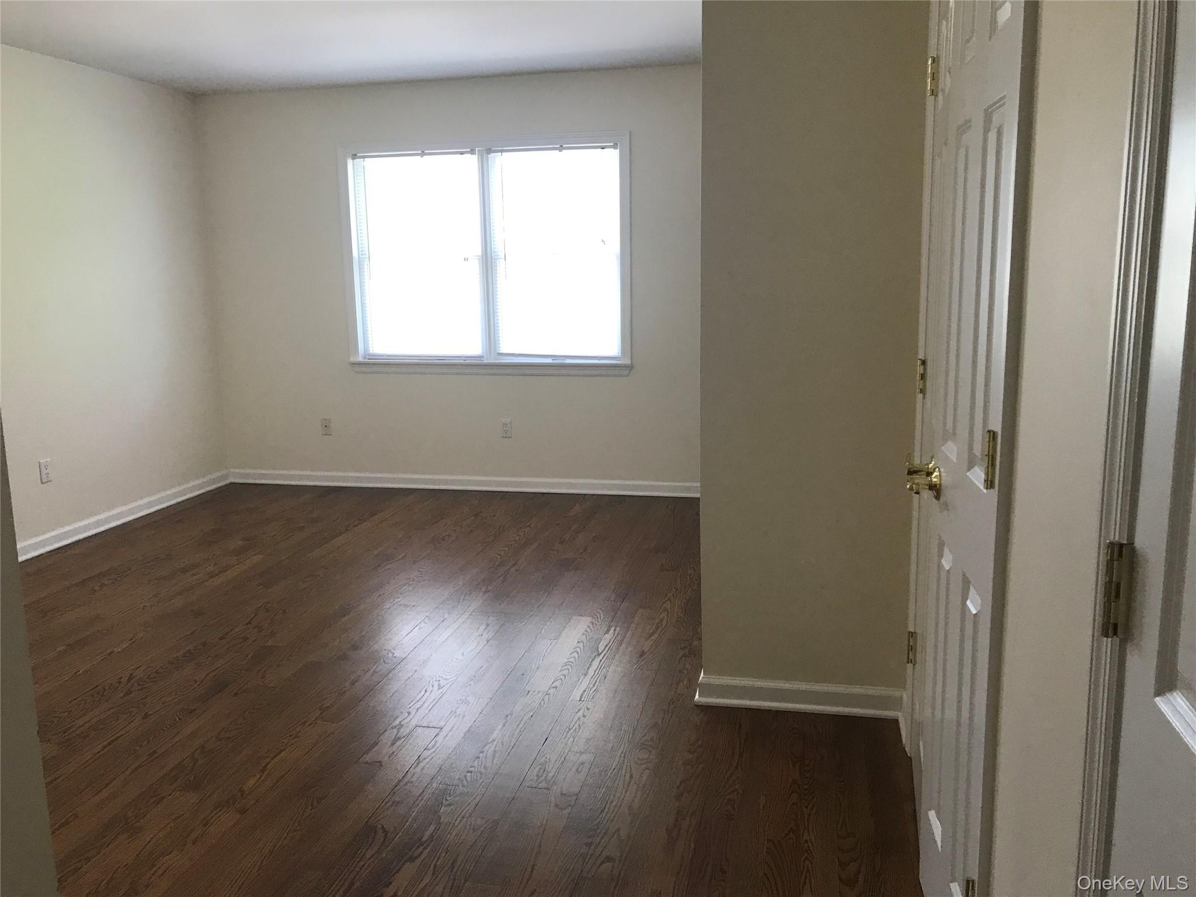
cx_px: 598
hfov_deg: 63.4
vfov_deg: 49.7
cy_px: 448
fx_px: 967
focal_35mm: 28
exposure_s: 1/30
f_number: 1.8
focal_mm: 3.99
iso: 32
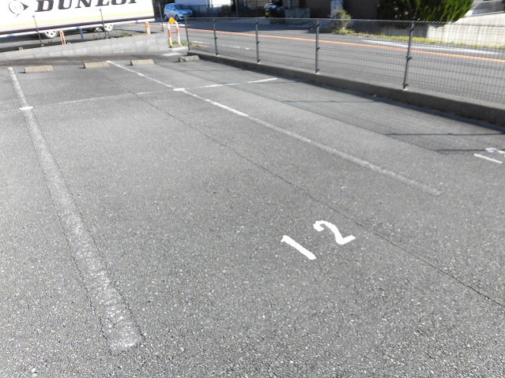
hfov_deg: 71.6
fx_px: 350
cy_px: 189
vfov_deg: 56.8
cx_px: 252
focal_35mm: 24
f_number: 3.1
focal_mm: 4.3
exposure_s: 1/500
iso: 100
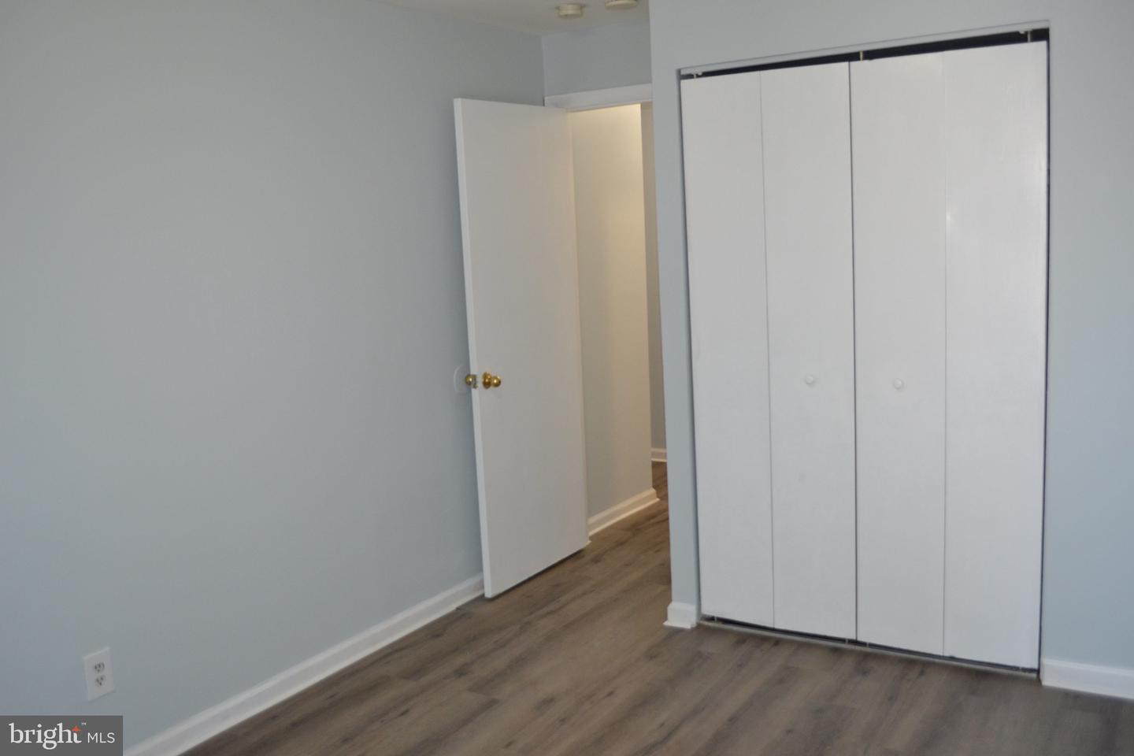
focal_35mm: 33
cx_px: 567
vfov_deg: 40.0
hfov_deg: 57.2
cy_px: 378
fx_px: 1039
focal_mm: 22
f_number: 3.8
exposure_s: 1/60
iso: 800
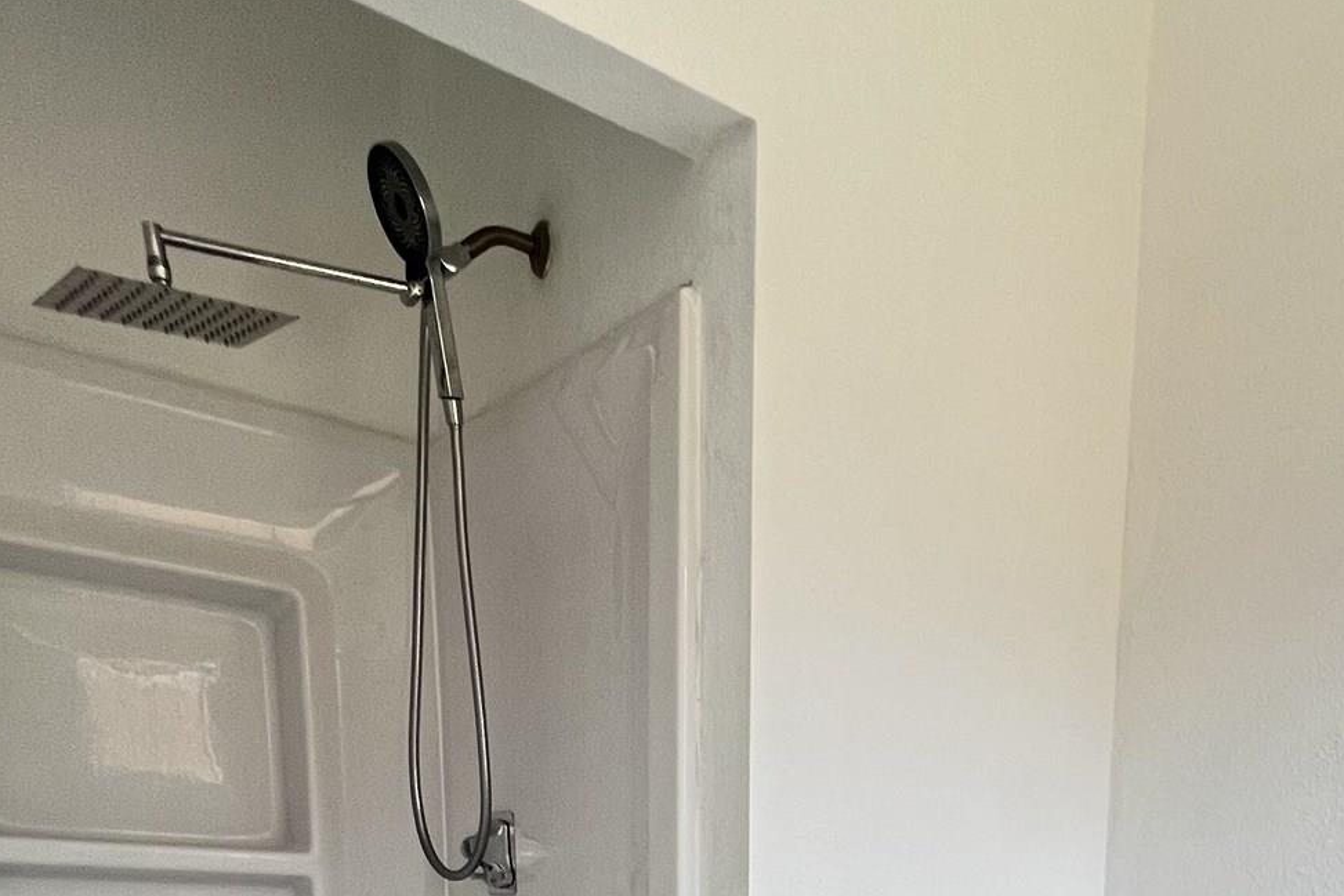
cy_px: 1140
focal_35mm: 32
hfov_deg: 55.2
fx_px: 1195
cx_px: 1048
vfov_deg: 32.1
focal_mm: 1.57
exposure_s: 1/60
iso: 125
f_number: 1.8
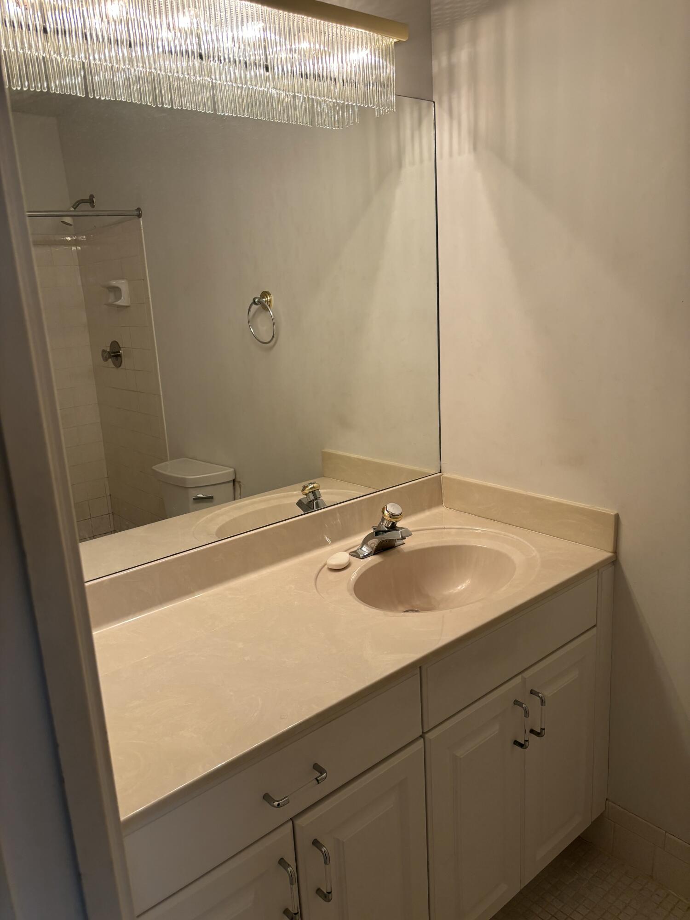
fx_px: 691
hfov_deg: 53.1
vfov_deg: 67.3
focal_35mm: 26
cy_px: 460
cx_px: 345
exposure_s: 1/120
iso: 100
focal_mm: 5.96
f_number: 1.6
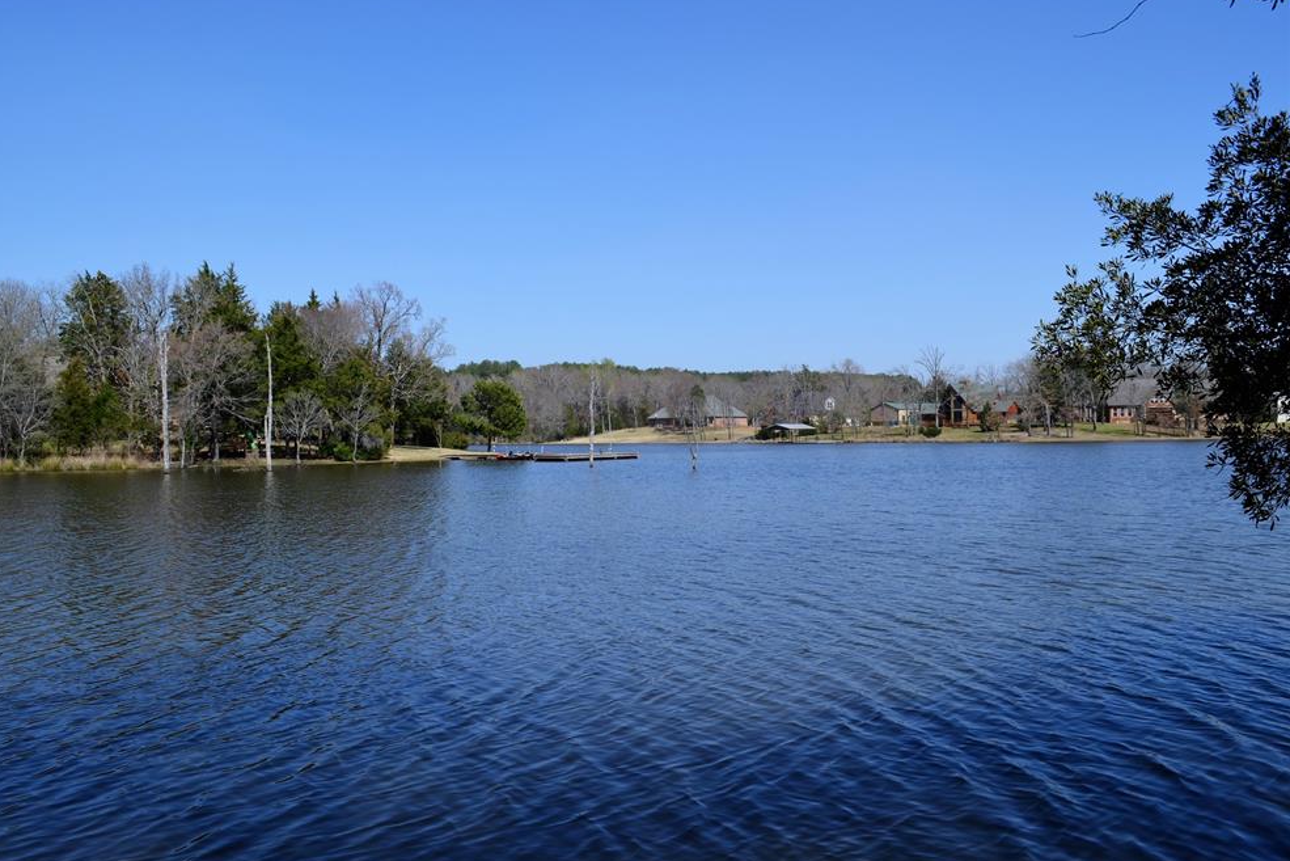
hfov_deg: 65.4
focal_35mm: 28
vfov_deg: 46.4
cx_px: 621
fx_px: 1003
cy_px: 431
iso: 100
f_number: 8
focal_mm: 18
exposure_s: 1/250
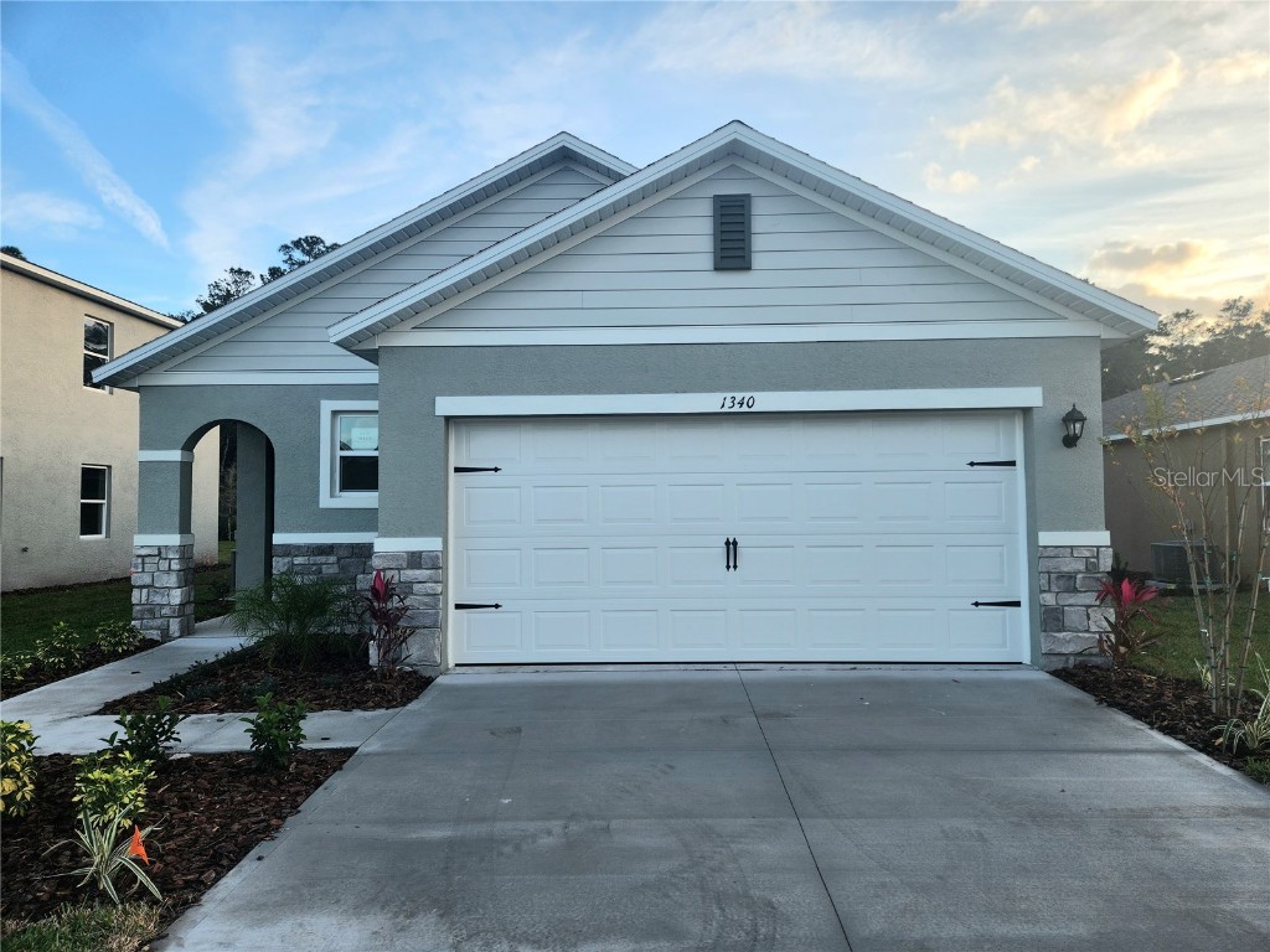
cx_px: 635
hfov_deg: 73.9
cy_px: 476
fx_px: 844
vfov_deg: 58.9
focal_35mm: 23
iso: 20
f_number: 1.8
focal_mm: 5.4
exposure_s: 1/625
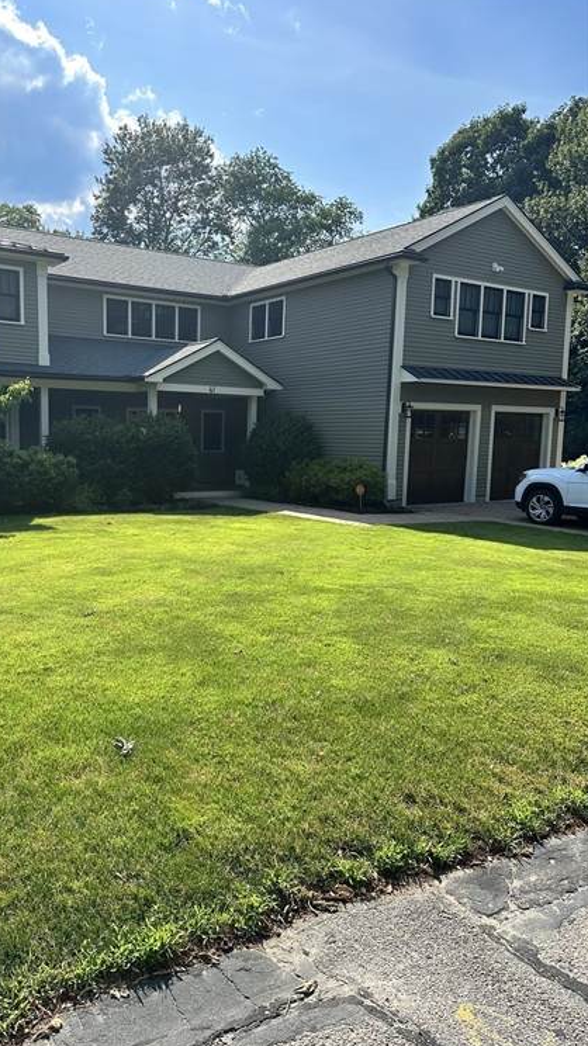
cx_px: 188
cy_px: 523
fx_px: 749
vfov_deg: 69.9
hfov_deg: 42.2
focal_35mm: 27
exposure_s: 1/3058
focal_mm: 6.86
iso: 80
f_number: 1.78
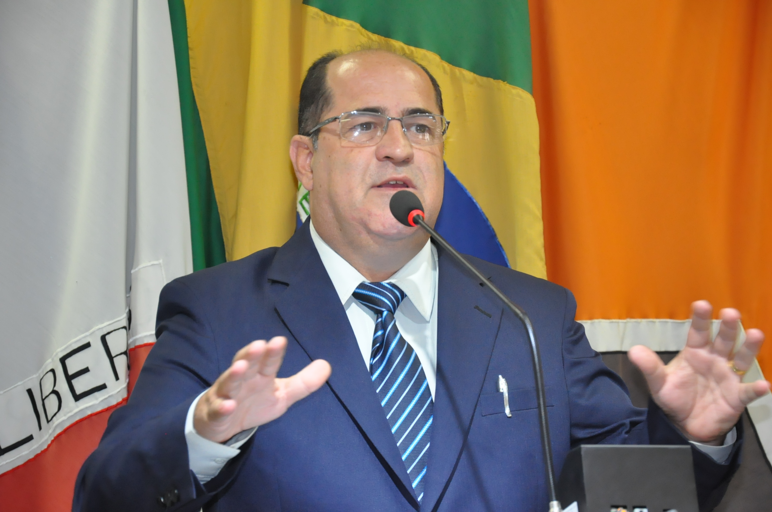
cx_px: 386
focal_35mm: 135
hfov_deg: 15.2
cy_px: 256
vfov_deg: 10.1
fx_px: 2891
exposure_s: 1/60
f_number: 5.6
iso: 2000
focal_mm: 90
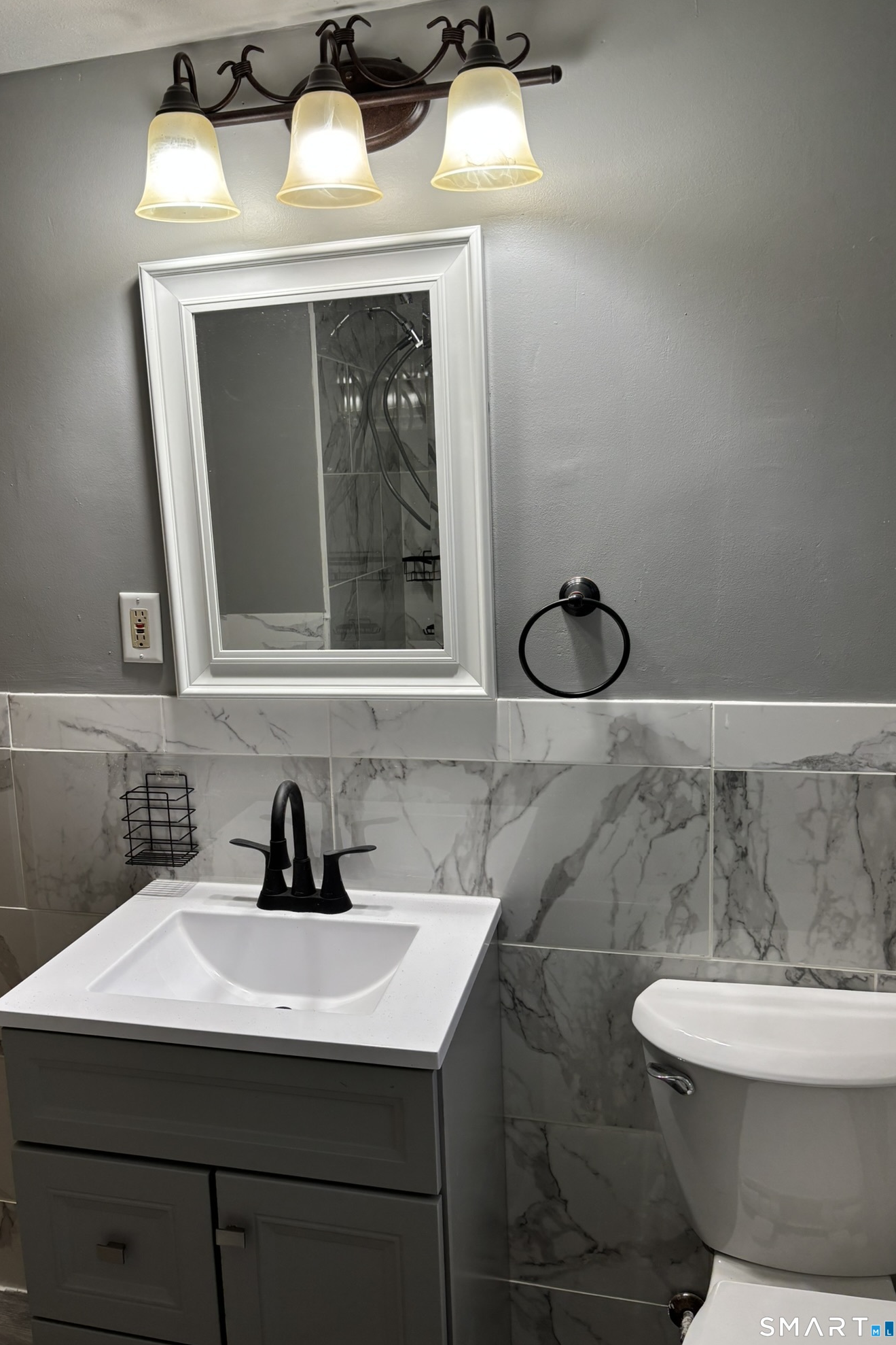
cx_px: 400
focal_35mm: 28
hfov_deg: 46.3
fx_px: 1045
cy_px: 655
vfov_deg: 65.5
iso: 80
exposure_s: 1/120
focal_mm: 5.96
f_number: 1.6
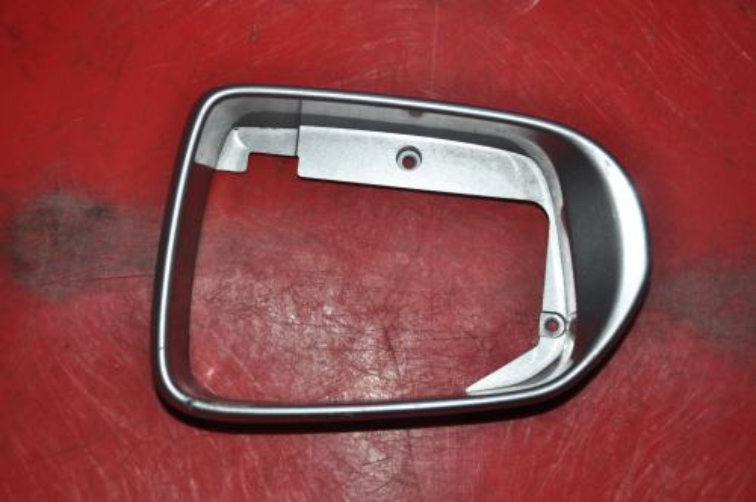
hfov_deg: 33.4
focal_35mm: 60
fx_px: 1258
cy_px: 251
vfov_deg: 22.6
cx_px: 378
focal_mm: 40
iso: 450
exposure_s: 1/60
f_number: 4.5
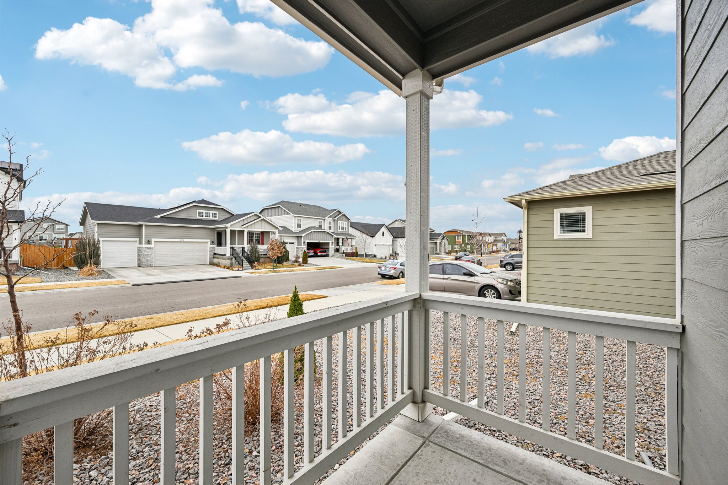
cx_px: 364
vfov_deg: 81.2
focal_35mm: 14
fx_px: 283
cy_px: 242
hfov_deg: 104.3
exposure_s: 1/50
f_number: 11
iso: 64
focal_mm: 14
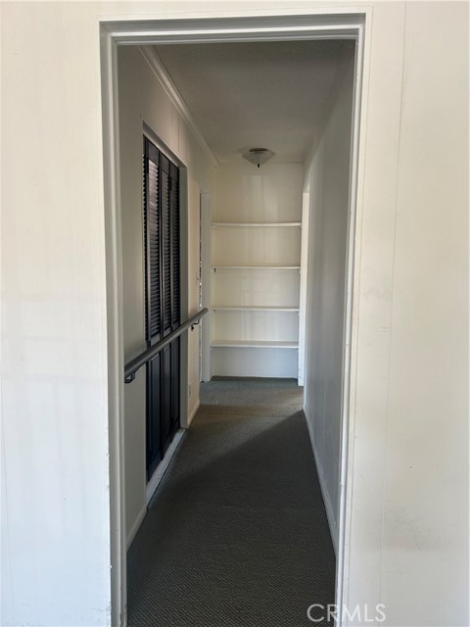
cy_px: 314
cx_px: 235
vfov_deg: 67.3
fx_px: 471
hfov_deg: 53.1
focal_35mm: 26
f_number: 1.5
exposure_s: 1/60
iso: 125
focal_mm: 5.7
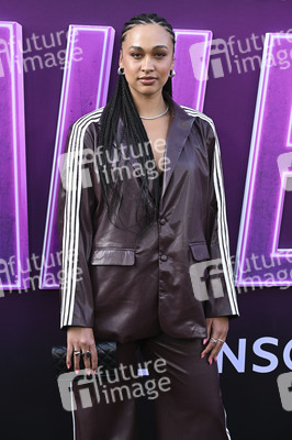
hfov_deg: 16.6
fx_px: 999
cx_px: 146
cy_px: 220
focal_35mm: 82
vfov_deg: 24.8
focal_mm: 82
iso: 1000
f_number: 6.3
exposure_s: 1/320
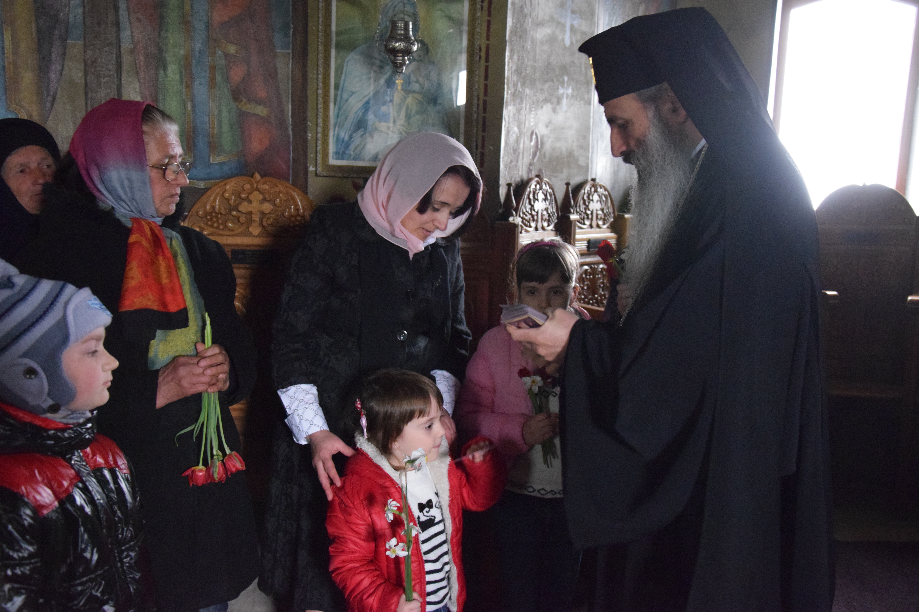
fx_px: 957
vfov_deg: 35.5
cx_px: 460
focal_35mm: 38
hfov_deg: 51.3
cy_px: 306
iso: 6400
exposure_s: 1/60
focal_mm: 25
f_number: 4
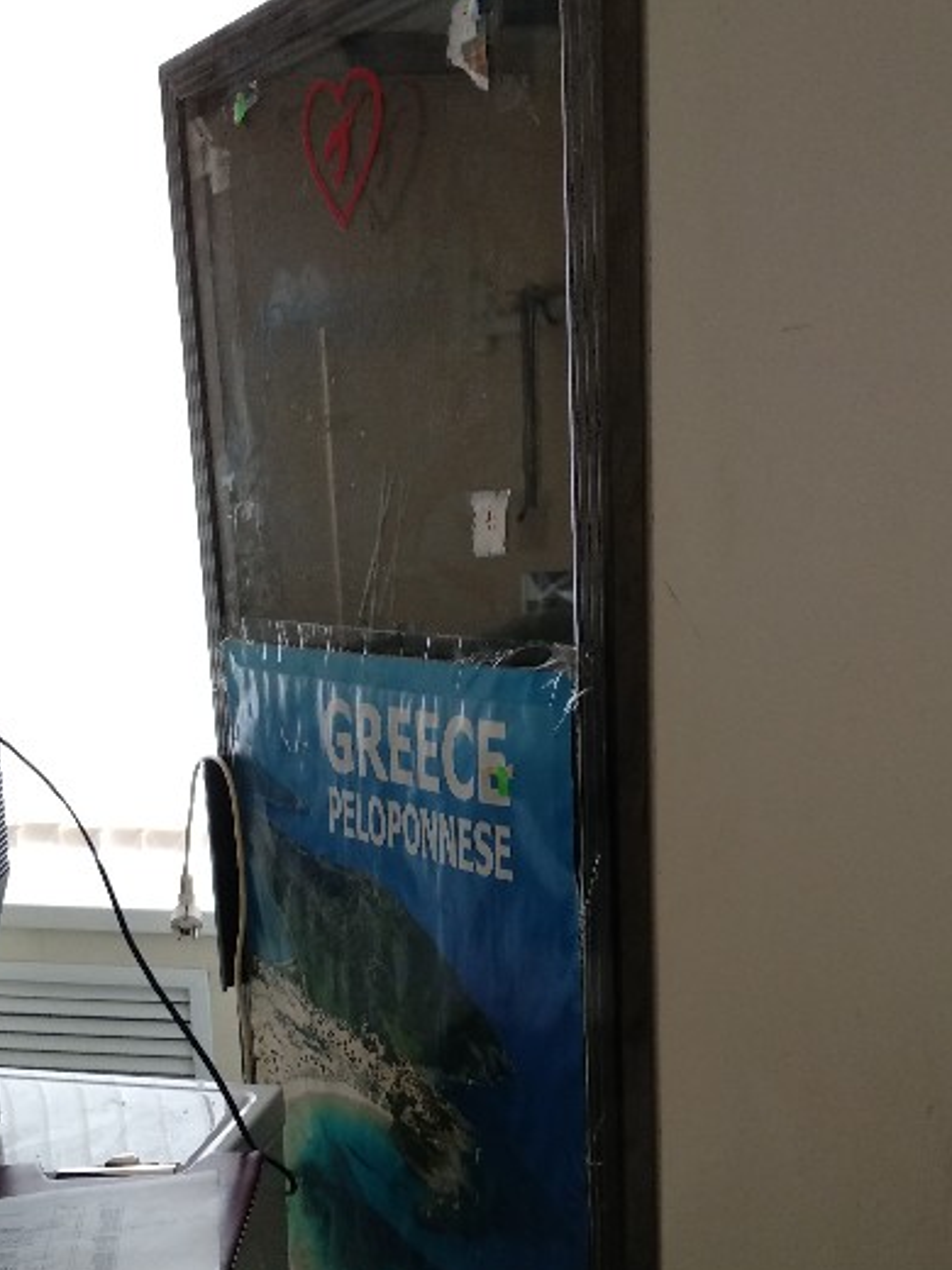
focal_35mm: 36
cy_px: 816
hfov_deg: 39.6
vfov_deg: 50.7
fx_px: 1320
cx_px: 520
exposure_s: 1/33
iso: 400
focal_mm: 3.81
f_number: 2.2
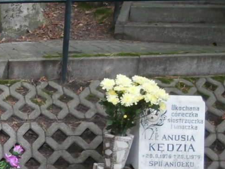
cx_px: -51
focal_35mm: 63
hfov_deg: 26.9
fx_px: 409
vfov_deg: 22.4
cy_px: 169
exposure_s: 1/30
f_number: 3
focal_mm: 4.2
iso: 160
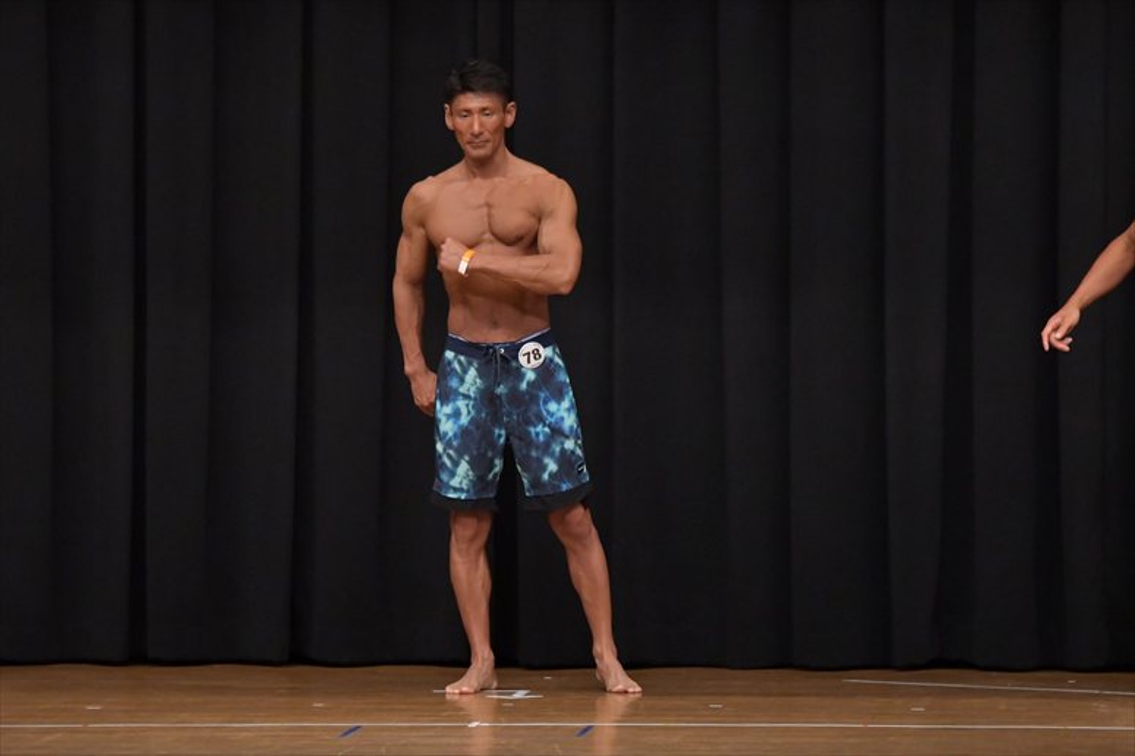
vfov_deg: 5.4
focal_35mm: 255
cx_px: 568
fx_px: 8036
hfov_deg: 8.1
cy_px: 378
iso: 6400
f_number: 5.6
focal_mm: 170
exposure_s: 1/400
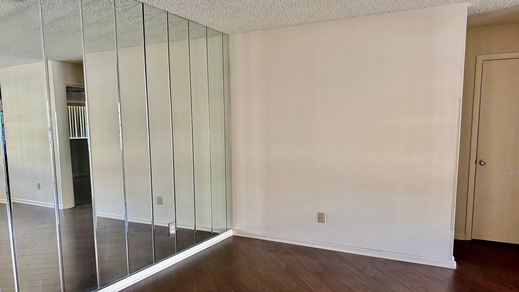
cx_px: 263
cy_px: 172
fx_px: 372
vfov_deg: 42.7
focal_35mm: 27
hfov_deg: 69.8
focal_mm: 6.76
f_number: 1.78
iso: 320
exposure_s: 1/60
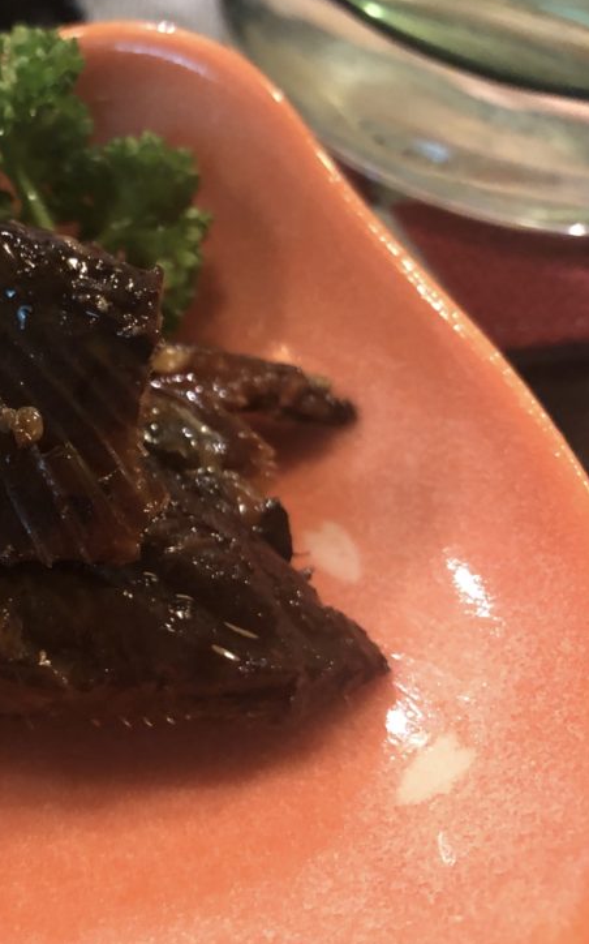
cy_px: 471
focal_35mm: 42
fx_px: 1080
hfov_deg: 28.5
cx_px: -10
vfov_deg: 47.2
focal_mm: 3.99
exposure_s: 1/4
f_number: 1.8
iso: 100
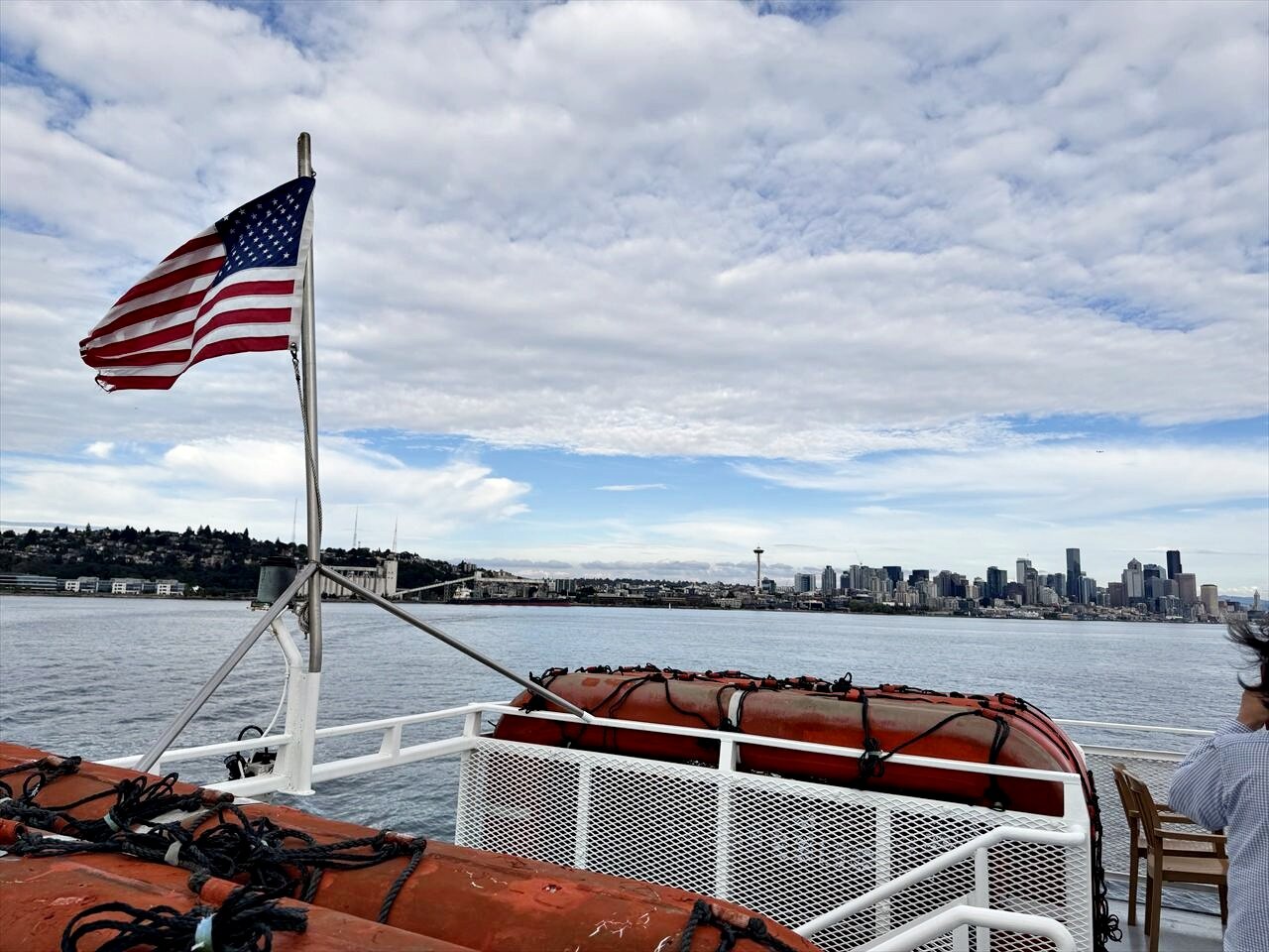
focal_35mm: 24
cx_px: 634
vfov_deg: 56.8
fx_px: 880
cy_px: 476
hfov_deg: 71.6
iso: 80
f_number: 1.8
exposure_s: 1/5348
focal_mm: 6.8
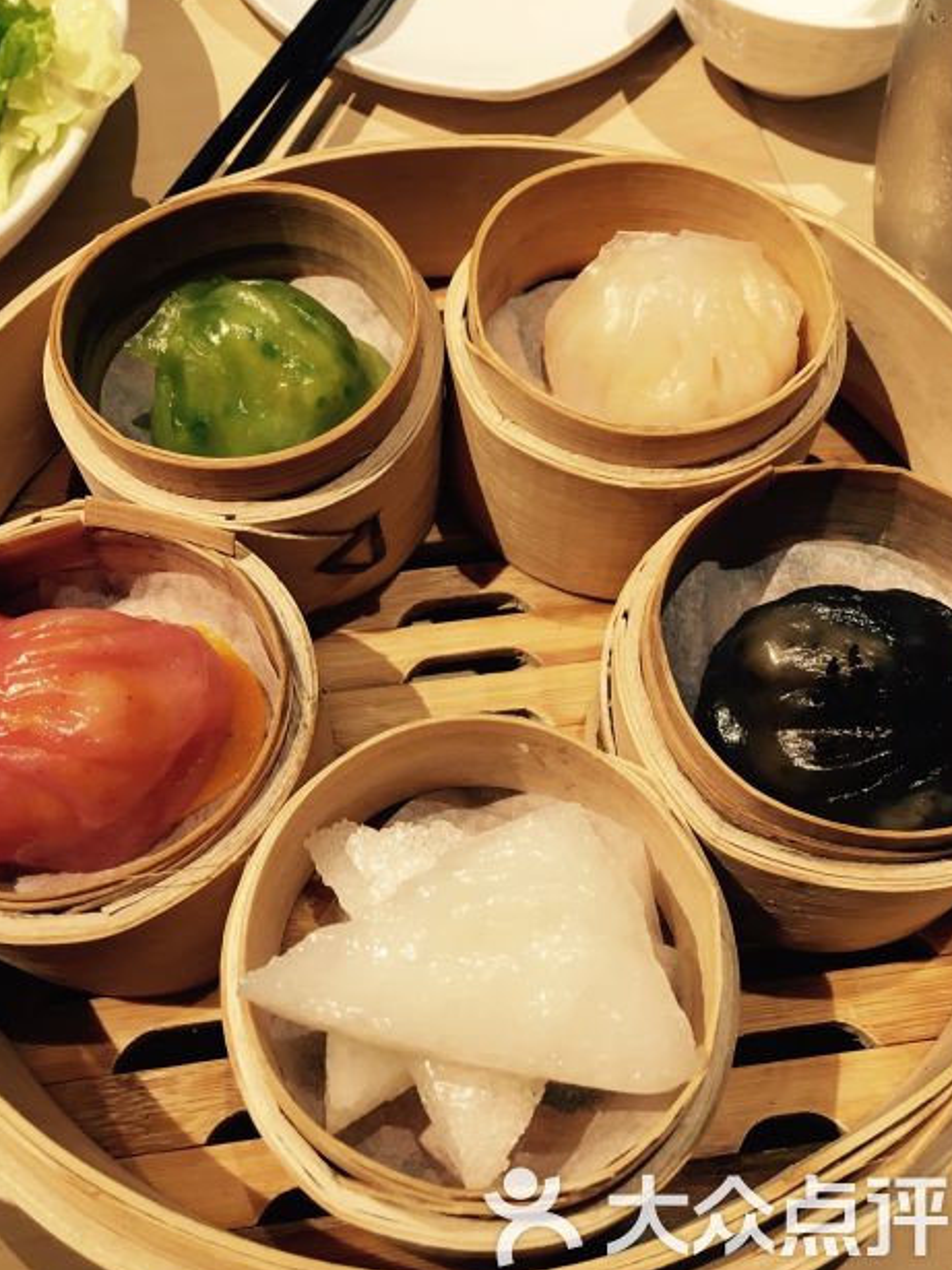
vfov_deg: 55.3
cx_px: 459
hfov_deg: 42.9
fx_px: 1210
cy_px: 601
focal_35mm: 33
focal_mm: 4.15
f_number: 2.2
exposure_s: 1/33
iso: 80
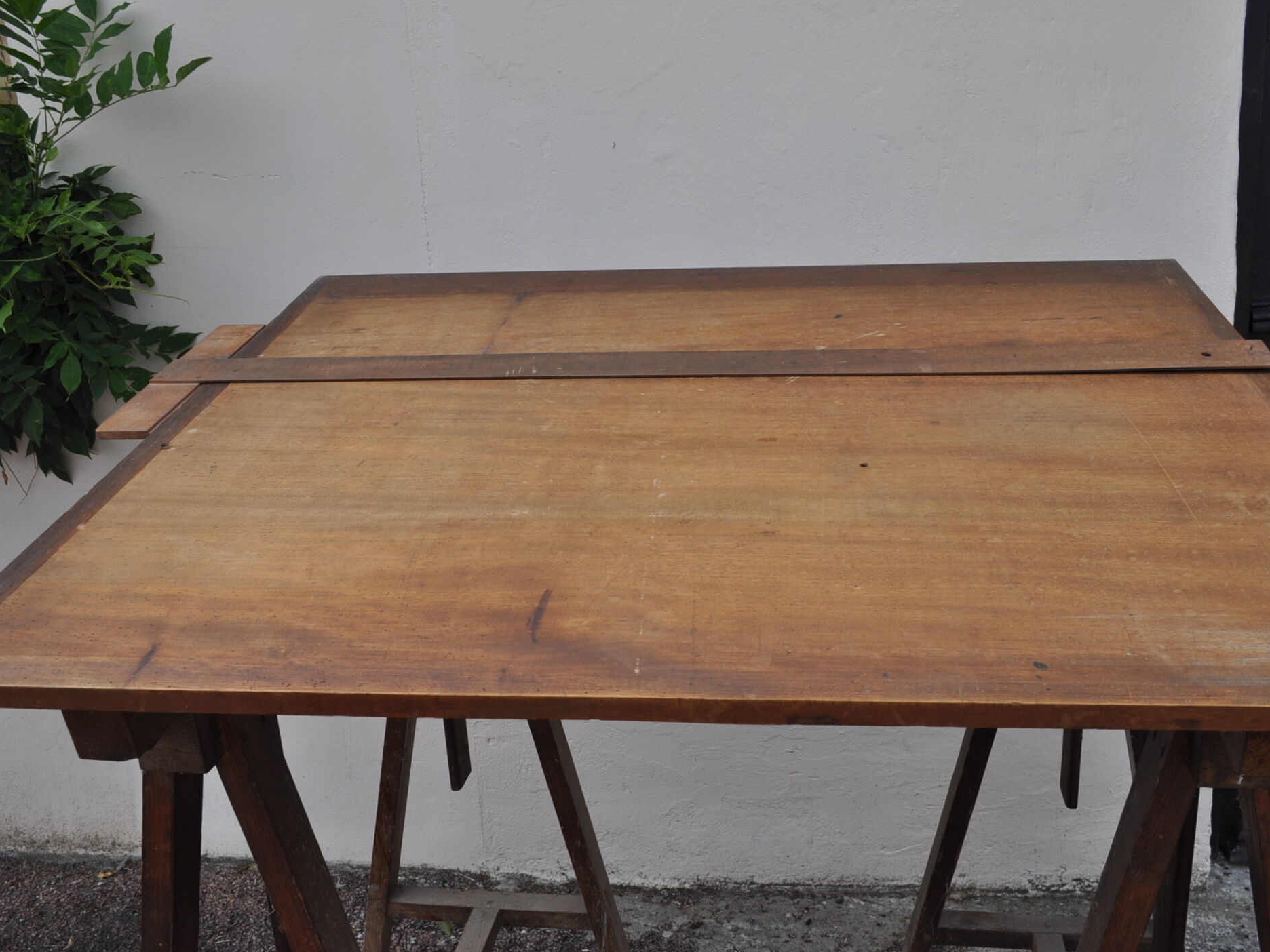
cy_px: 473
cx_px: 687
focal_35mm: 33
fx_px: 1211
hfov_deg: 55.3
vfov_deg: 42.9
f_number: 9
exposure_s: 1/320
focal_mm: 20
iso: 200
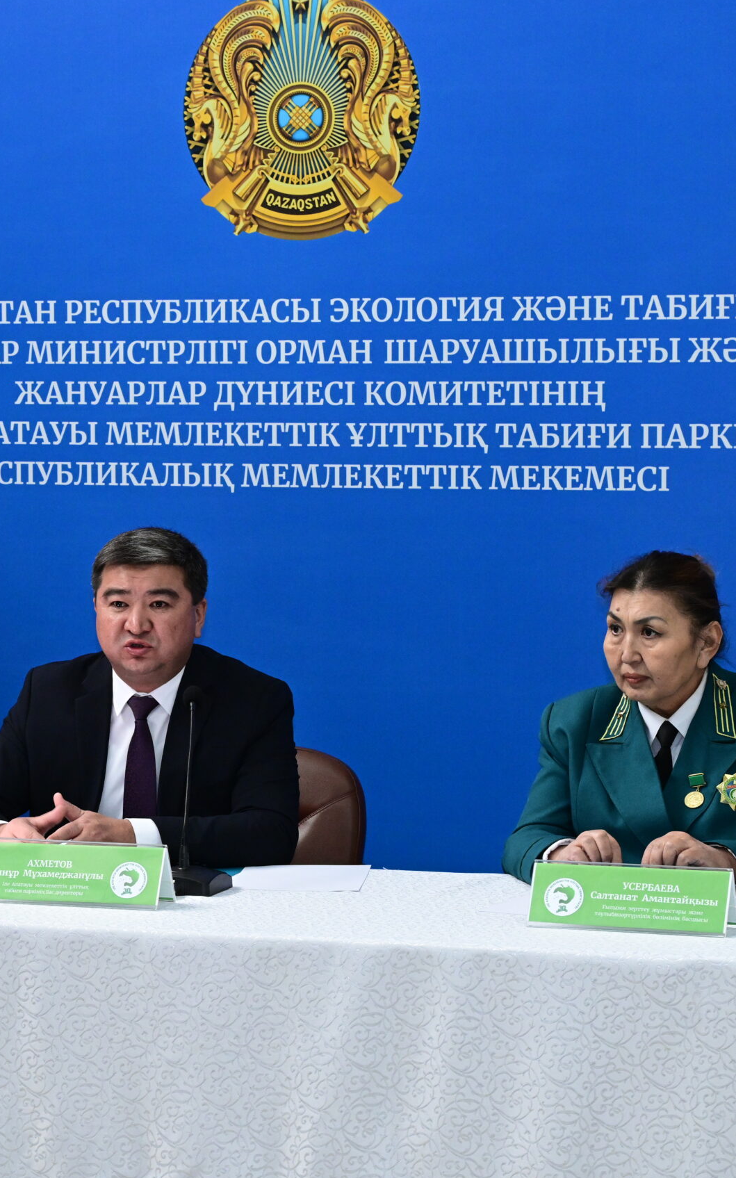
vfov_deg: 21.4
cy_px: 590
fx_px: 3114
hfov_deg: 13.4
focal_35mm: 97
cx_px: 117
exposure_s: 1/40
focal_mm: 63
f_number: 6.3
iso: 3200
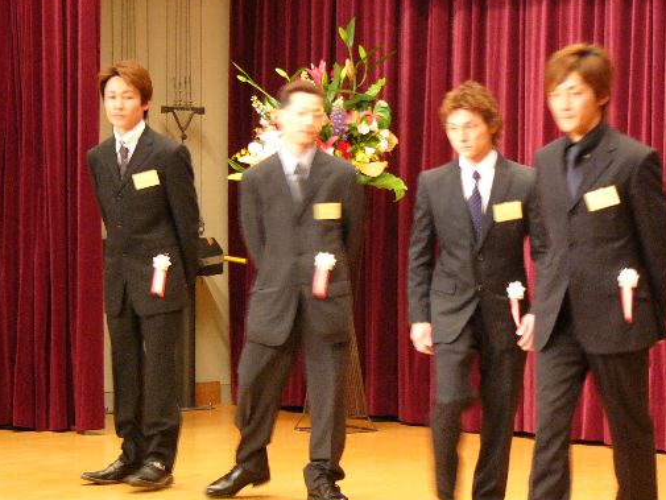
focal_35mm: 133
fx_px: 2559
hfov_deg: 14.8
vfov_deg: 11.2
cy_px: 259
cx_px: 376
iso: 200
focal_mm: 17.4
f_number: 2.8
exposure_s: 1/15
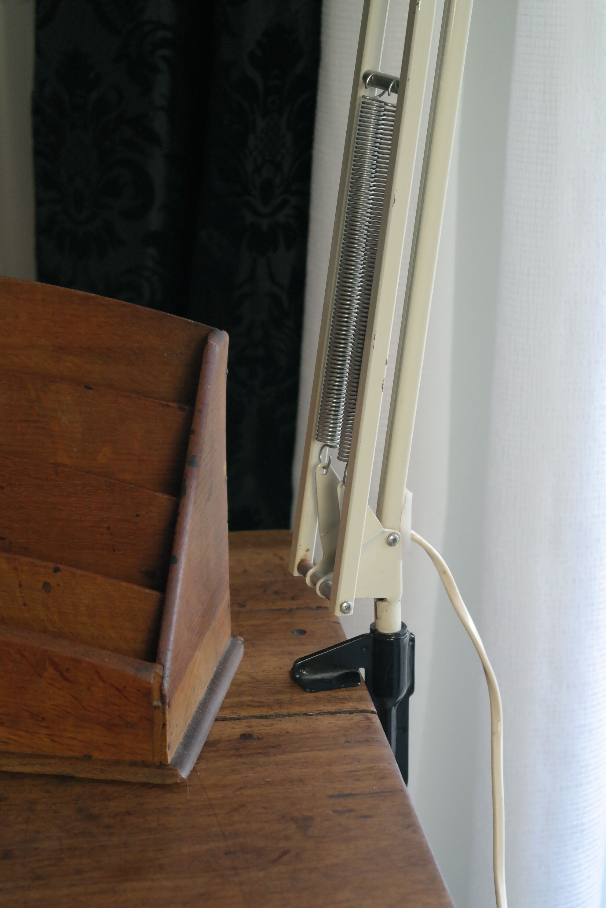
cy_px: 454
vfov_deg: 26.3
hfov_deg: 17.7
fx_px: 1944
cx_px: 303
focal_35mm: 77
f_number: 5.6
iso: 1600
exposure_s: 1/80
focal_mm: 50
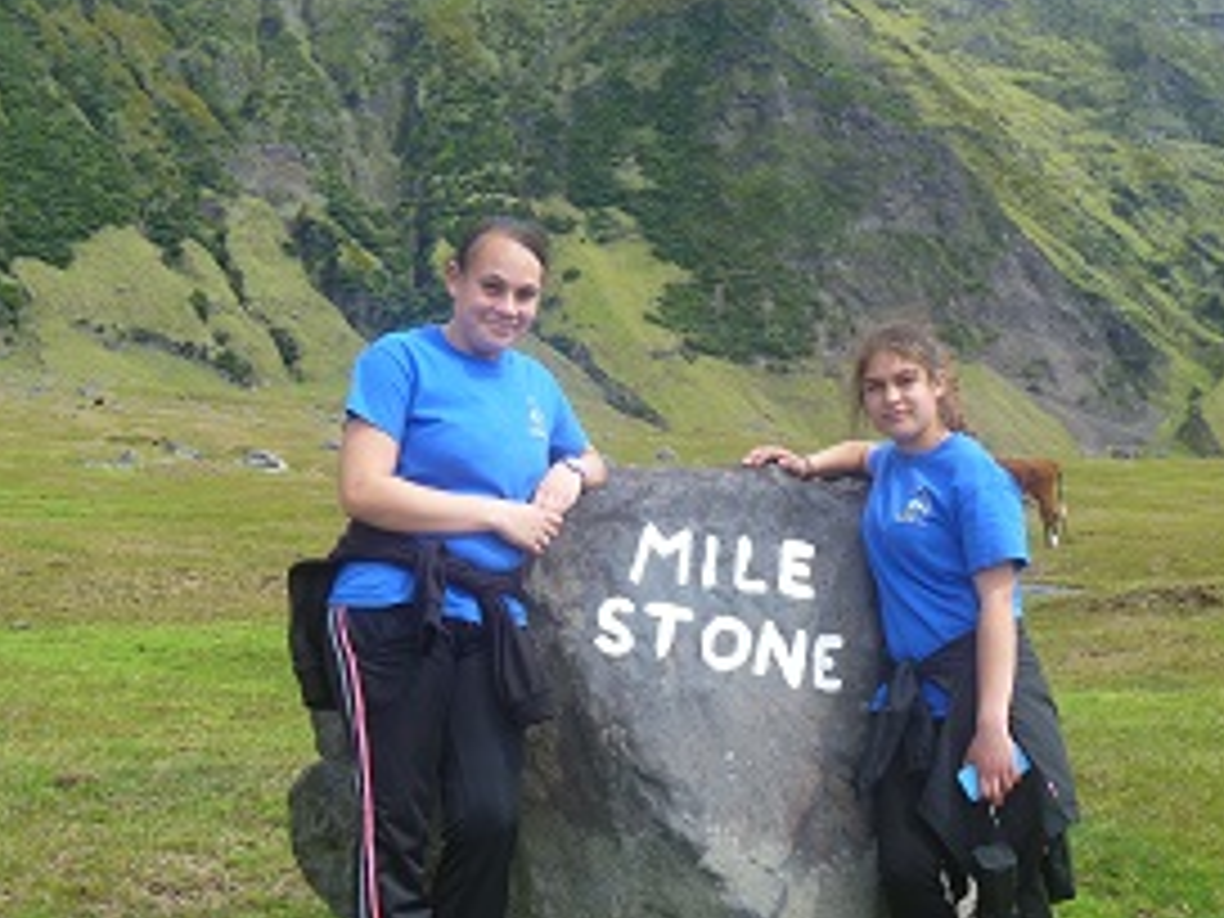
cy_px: 580
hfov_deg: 41.9
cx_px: 711
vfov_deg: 32.0
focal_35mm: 45
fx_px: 1591
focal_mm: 6.3
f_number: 4.5
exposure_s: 1/160
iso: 80
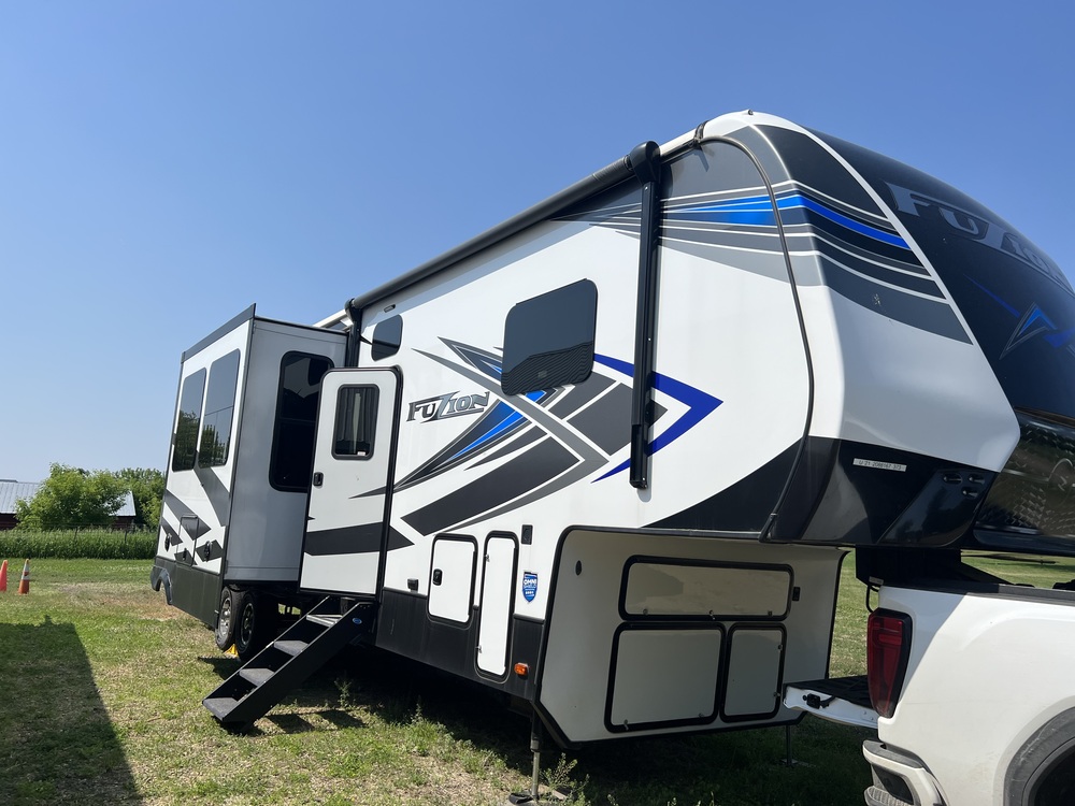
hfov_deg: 67.3
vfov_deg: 53.1
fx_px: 807
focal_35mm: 26
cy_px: 403
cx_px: 538
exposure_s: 1/7463
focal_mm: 5.7
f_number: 1.5
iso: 50
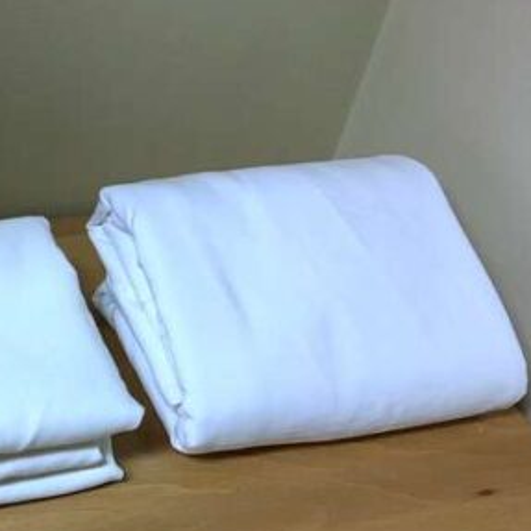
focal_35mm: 50
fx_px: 868
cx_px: 30
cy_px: 353
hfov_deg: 32.0
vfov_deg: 33.7
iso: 64
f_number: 2.2
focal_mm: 4.15
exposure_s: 1/30
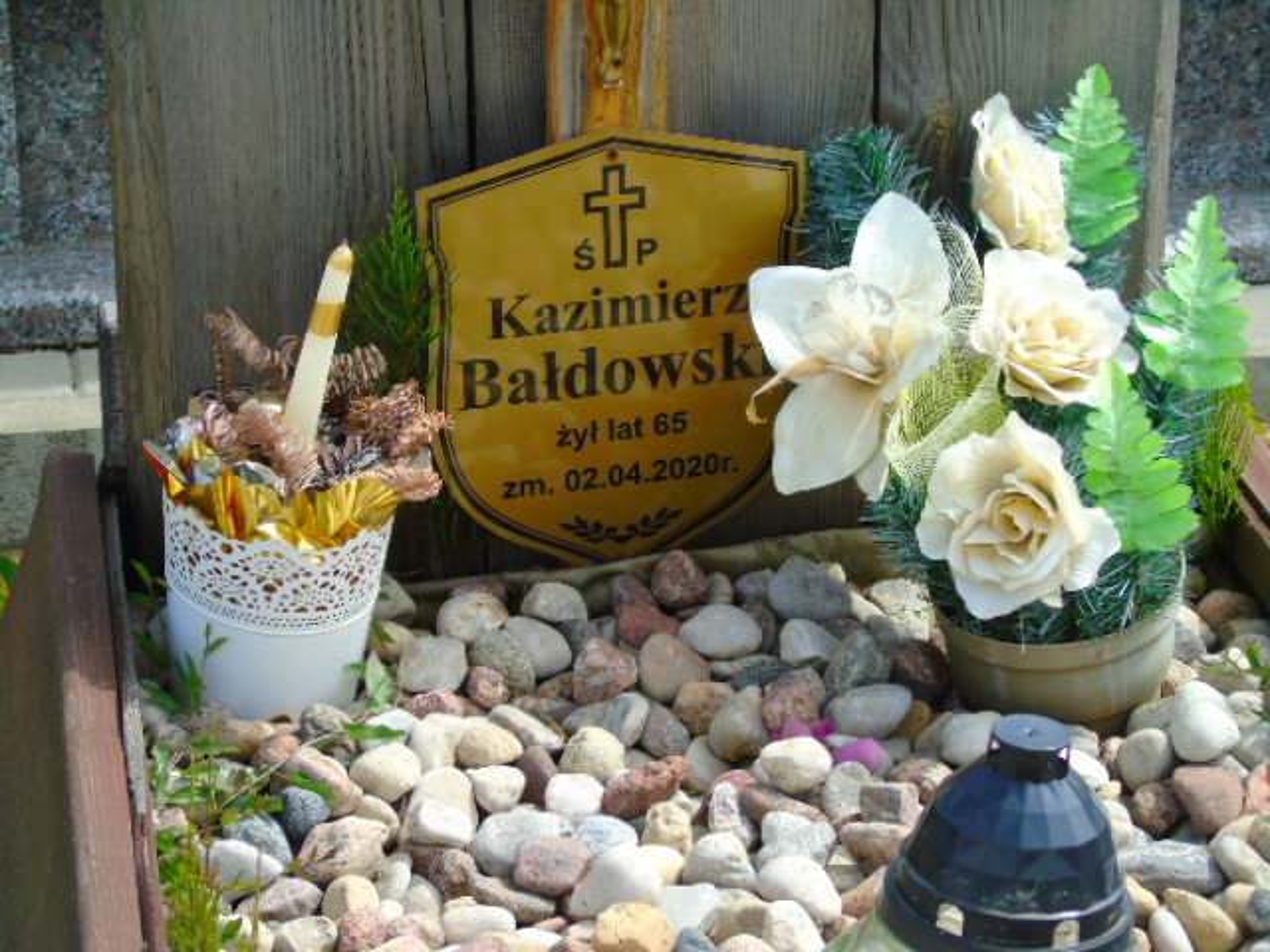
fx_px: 3962
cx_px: 635
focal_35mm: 108
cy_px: 476
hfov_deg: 18.2
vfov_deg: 13.7
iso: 80
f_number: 4.4
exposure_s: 1/400
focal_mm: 19
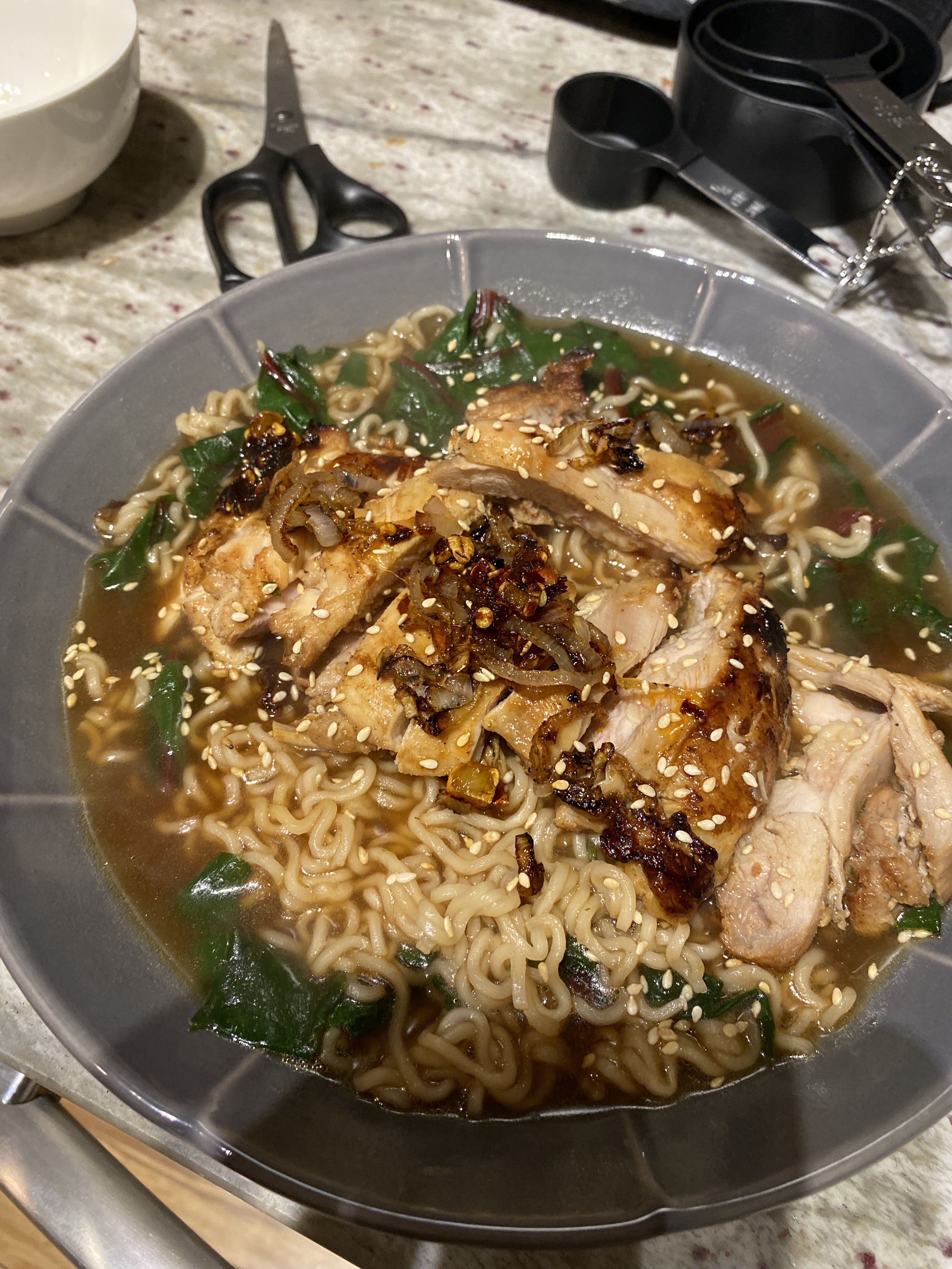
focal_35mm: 26
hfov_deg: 53.1
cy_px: 634
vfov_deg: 67.3
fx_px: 953
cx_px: 476
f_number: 1.8
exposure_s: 1/60
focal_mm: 4.25
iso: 160
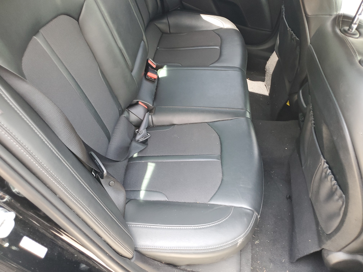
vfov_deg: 53.1
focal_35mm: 26
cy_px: 136
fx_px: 273
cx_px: 182
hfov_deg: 67.3
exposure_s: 1/60.2
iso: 97
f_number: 1.5
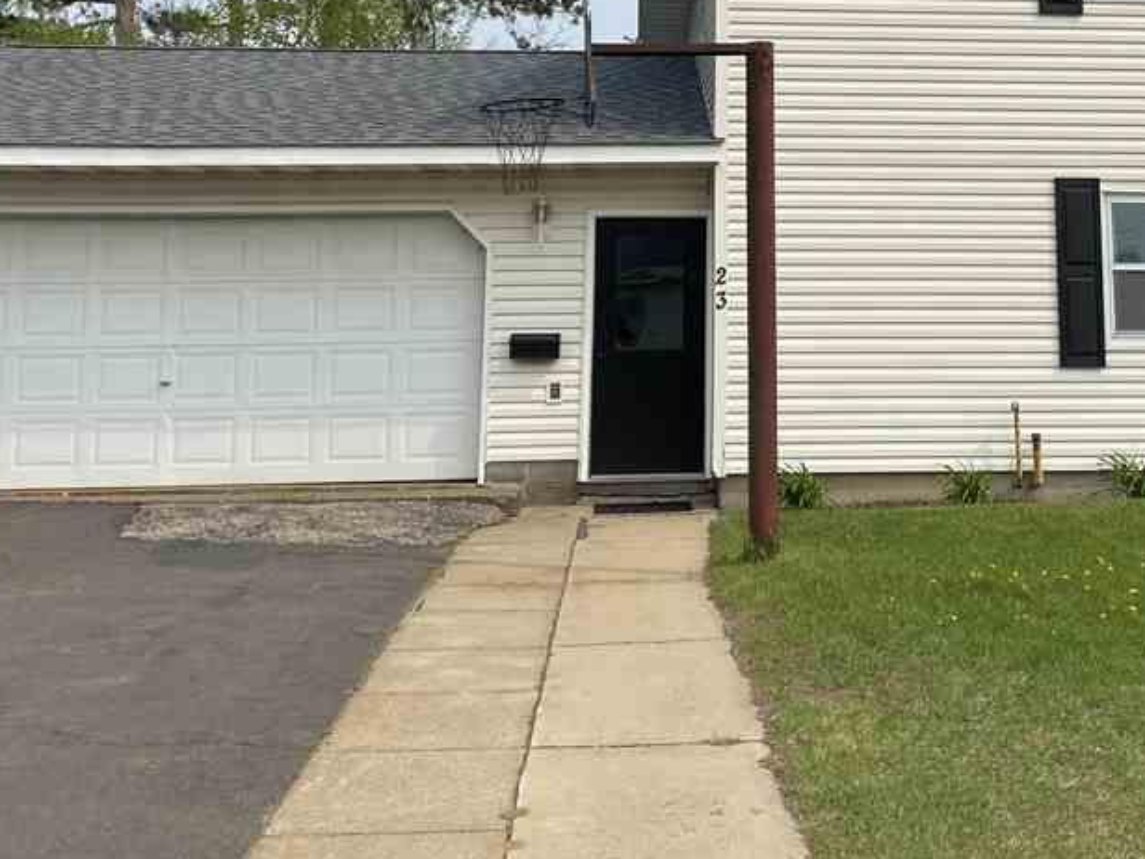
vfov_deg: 26.0
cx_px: 844
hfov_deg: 34.9
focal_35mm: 54
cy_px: 61
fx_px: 1786
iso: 32
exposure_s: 1/3846
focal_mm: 4.25
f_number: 1.8
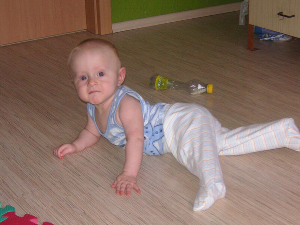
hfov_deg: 27.8
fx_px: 607
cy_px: 112
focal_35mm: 70
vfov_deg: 21.0
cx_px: 150
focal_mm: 11.7
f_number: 4.2
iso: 160
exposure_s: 1/90
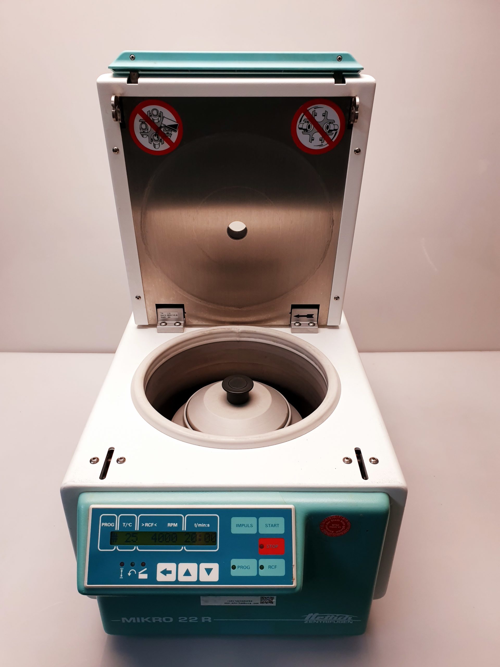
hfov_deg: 53.1
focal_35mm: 26
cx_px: 250
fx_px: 501
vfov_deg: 67.3
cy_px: 334
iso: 80
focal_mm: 4.3
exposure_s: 1/100
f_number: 2.4
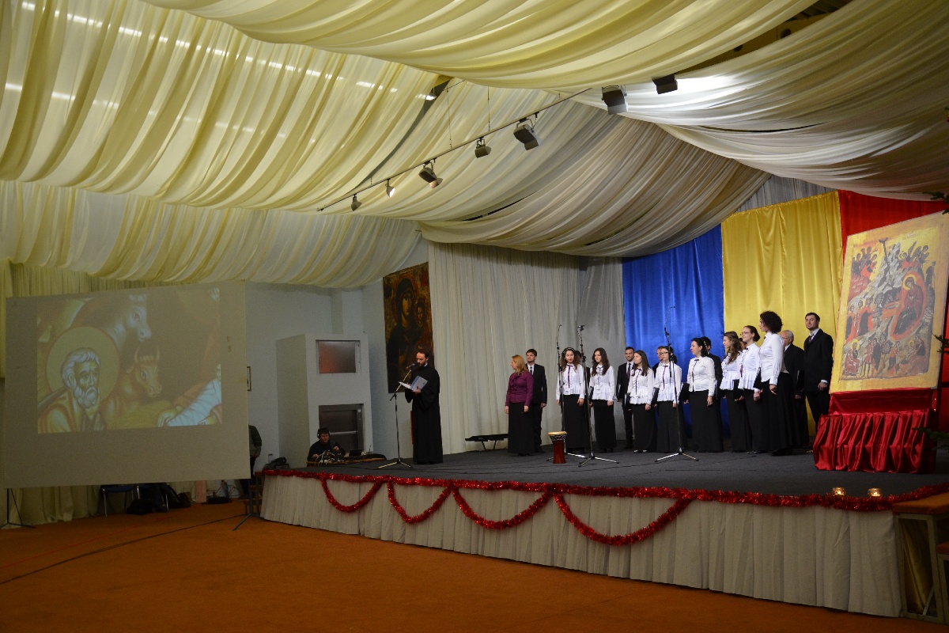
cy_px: 316
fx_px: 830
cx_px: 474
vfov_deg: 41.7
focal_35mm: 32
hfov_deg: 59.5
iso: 640
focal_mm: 21
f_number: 4
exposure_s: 1/60
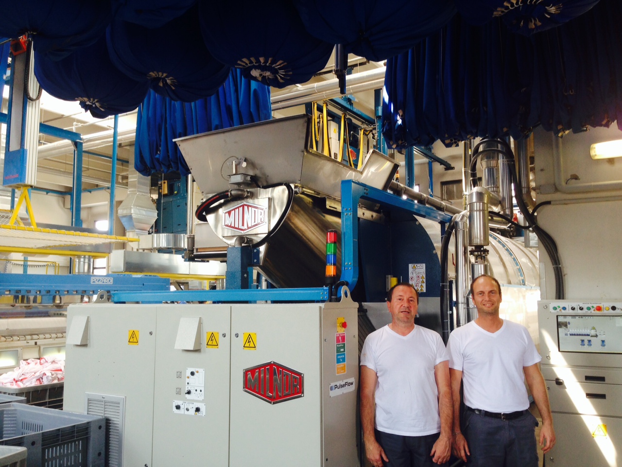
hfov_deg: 55.4
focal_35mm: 33
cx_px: 311
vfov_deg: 42.9
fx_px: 593
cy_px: 234
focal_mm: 4.12
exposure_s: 1/30
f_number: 2.4
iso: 50
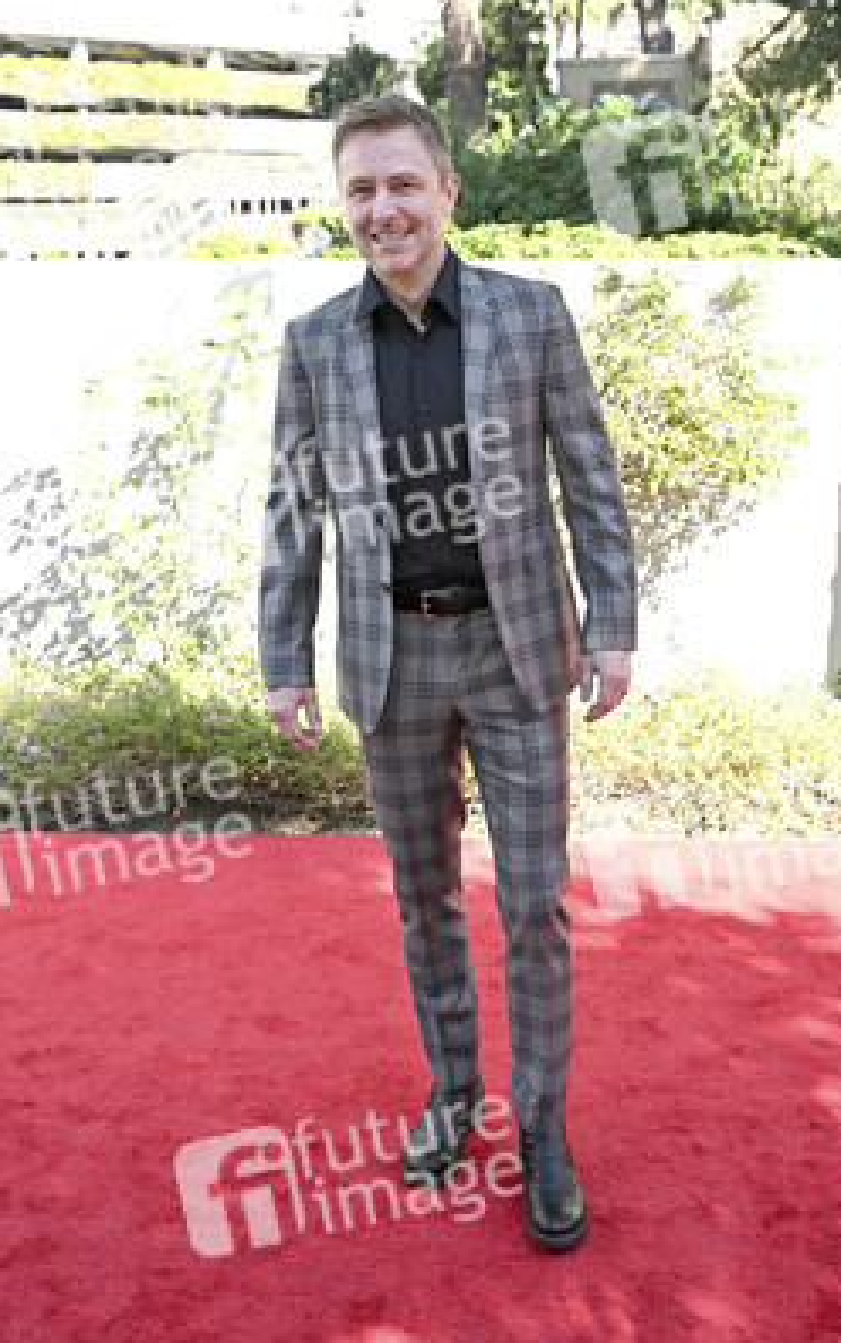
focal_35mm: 36
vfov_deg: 54.0
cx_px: 448
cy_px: 668
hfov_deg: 35.4
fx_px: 1318
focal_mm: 35
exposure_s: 1/320
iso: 500
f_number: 5.6
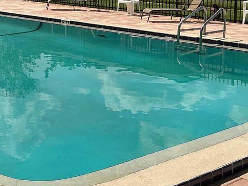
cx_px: -8
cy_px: 7
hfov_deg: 22.5
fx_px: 595
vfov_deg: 17.4
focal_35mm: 83
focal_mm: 3
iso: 25
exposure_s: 1/4405
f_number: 1.8
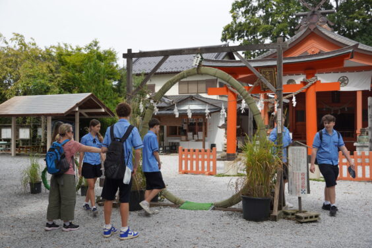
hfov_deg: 43.6
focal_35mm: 45
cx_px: 186
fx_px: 465
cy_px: 124
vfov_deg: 29.9
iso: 100
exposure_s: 1/320
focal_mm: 30
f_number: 4.5
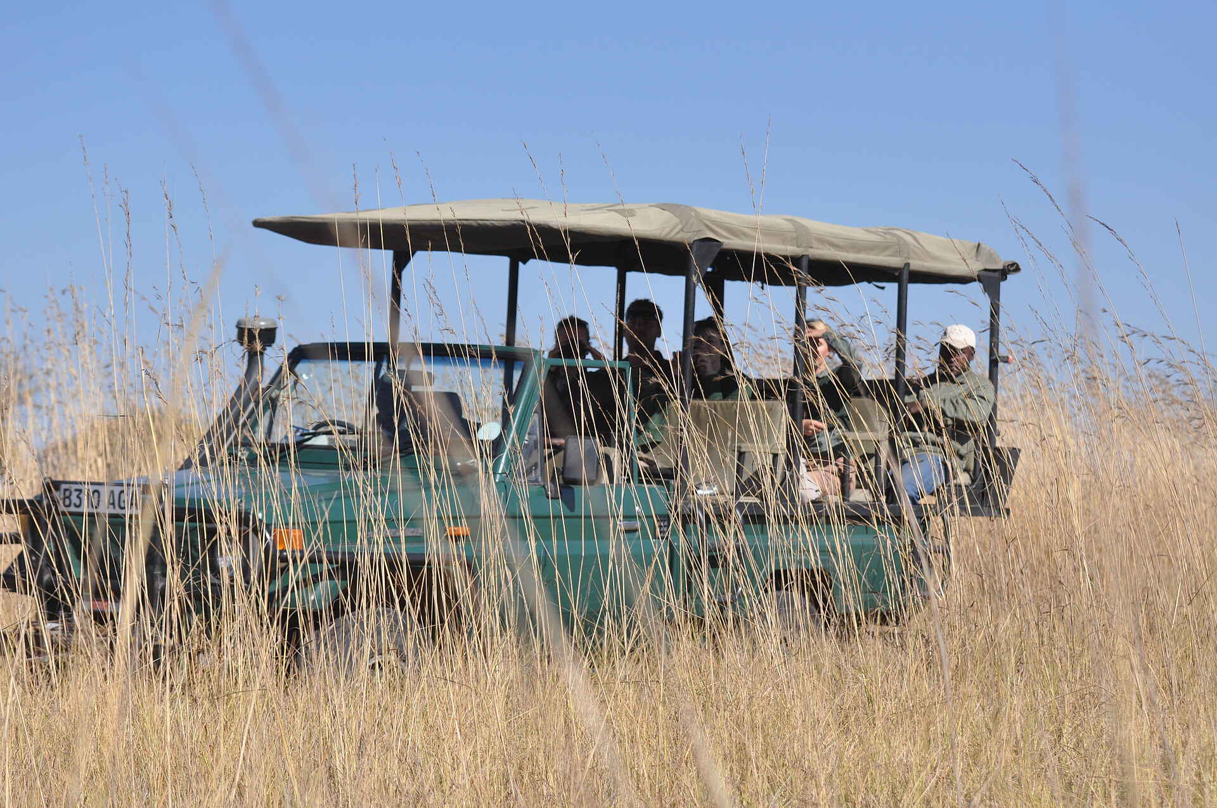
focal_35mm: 105
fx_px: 3545
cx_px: 608
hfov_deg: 19.5
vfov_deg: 13.0
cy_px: 404
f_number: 4.5
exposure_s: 1/4000
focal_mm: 70
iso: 500
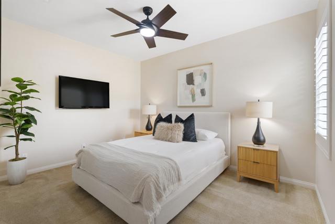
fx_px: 149
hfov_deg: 96.7
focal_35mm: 16
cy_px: 112
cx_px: 168
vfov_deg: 73.8
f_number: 8
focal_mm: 16
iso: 500
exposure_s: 1/6
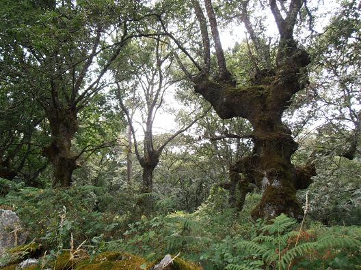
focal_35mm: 24
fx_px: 250
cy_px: 135
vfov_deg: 56.8
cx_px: 180
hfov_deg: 71.6
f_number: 3
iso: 80
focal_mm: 4.2
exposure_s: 1/100
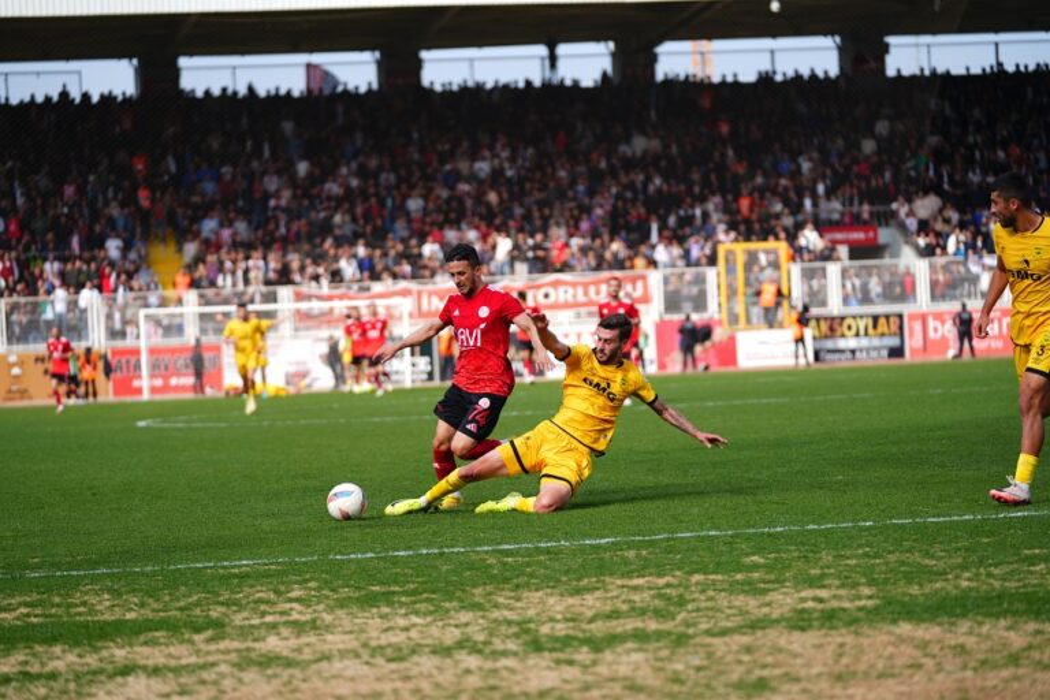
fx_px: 3762
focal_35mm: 129
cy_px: 350
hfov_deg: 15.9
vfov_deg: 10.6
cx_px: 525
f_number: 2.8
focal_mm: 129
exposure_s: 1/1000
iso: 80
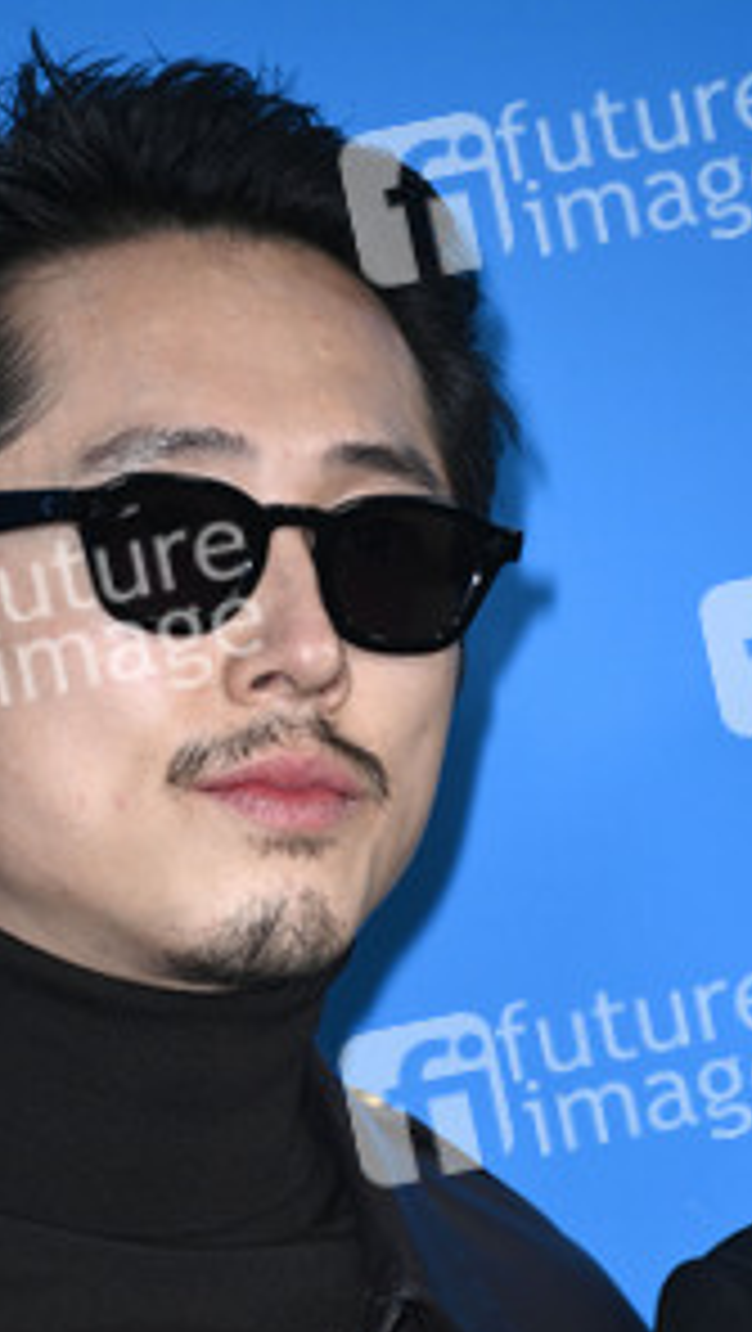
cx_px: 162
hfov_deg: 2.9
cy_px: 855
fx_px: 14996
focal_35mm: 424
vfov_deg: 5.1
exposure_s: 1/250
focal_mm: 300
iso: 1000
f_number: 5.6
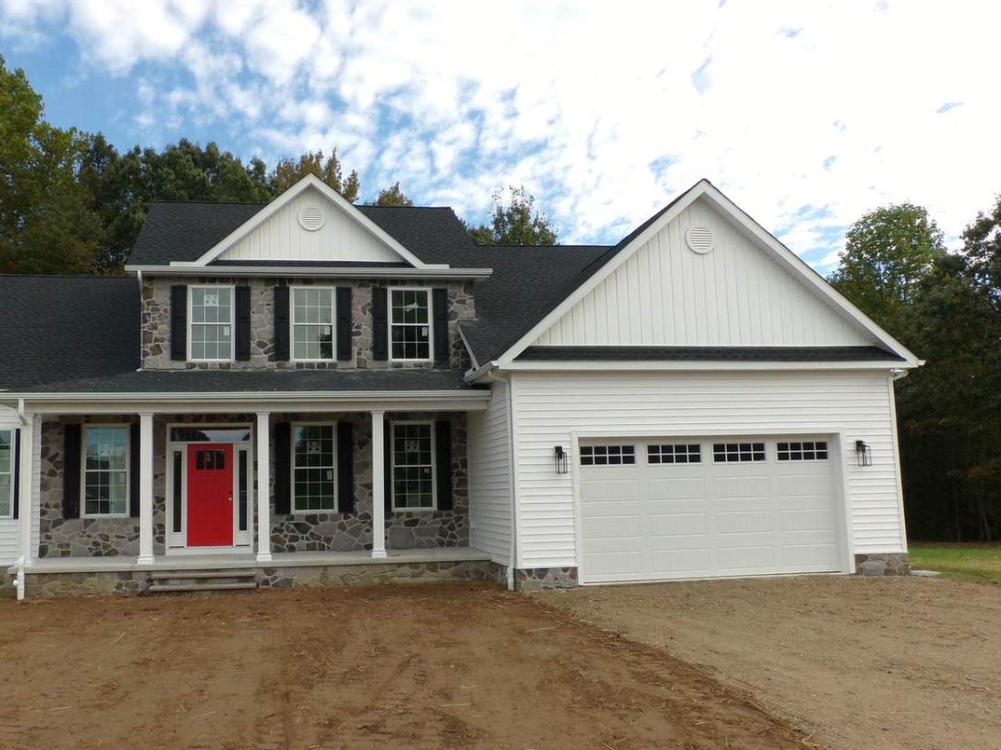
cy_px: 396
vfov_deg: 45.4
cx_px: 415
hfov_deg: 58.0
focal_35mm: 31
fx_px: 896
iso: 100
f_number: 7.52
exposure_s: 1/120
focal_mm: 4.7
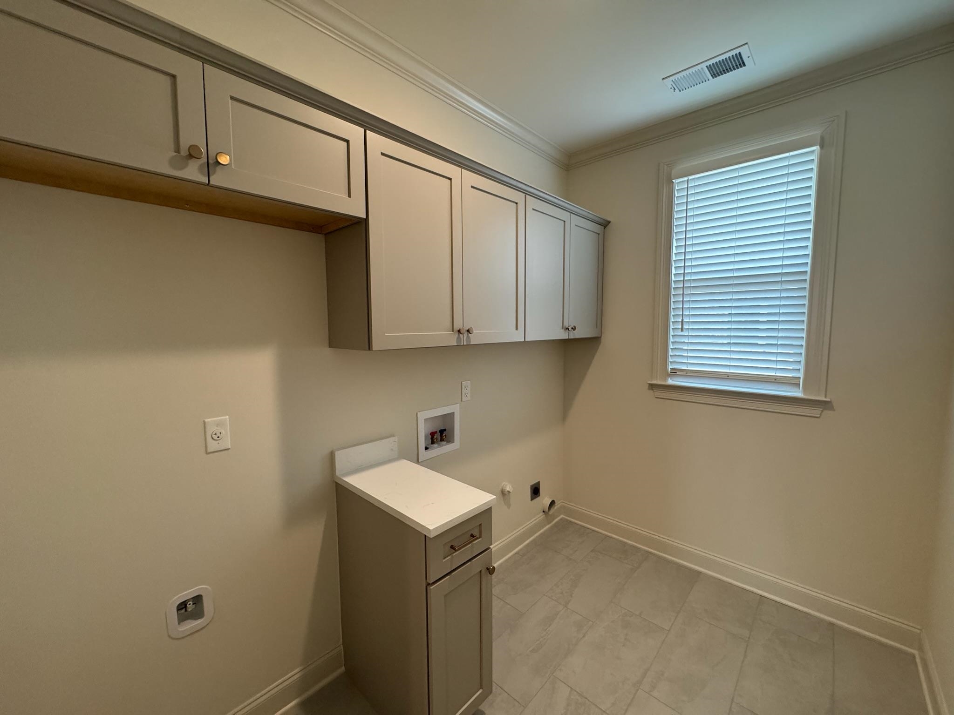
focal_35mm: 14
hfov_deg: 102.1
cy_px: 358
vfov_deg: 85.7
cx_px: 477
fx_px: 386
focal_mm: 2.22
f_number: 2.2
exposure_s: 1/120
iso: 320
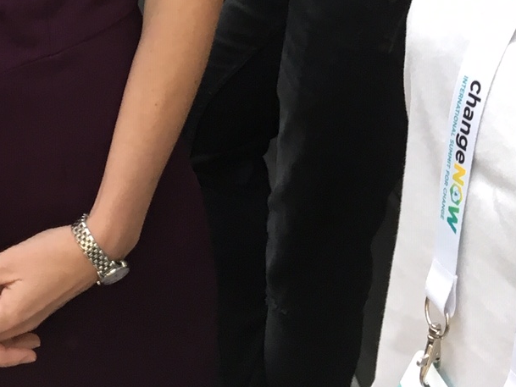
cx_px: 10
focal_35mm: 96
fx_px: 1431
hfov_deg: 19.9
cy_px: -235
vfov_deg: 14.2
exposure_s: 1/33
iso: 25
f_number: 2.2
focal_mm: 4.15
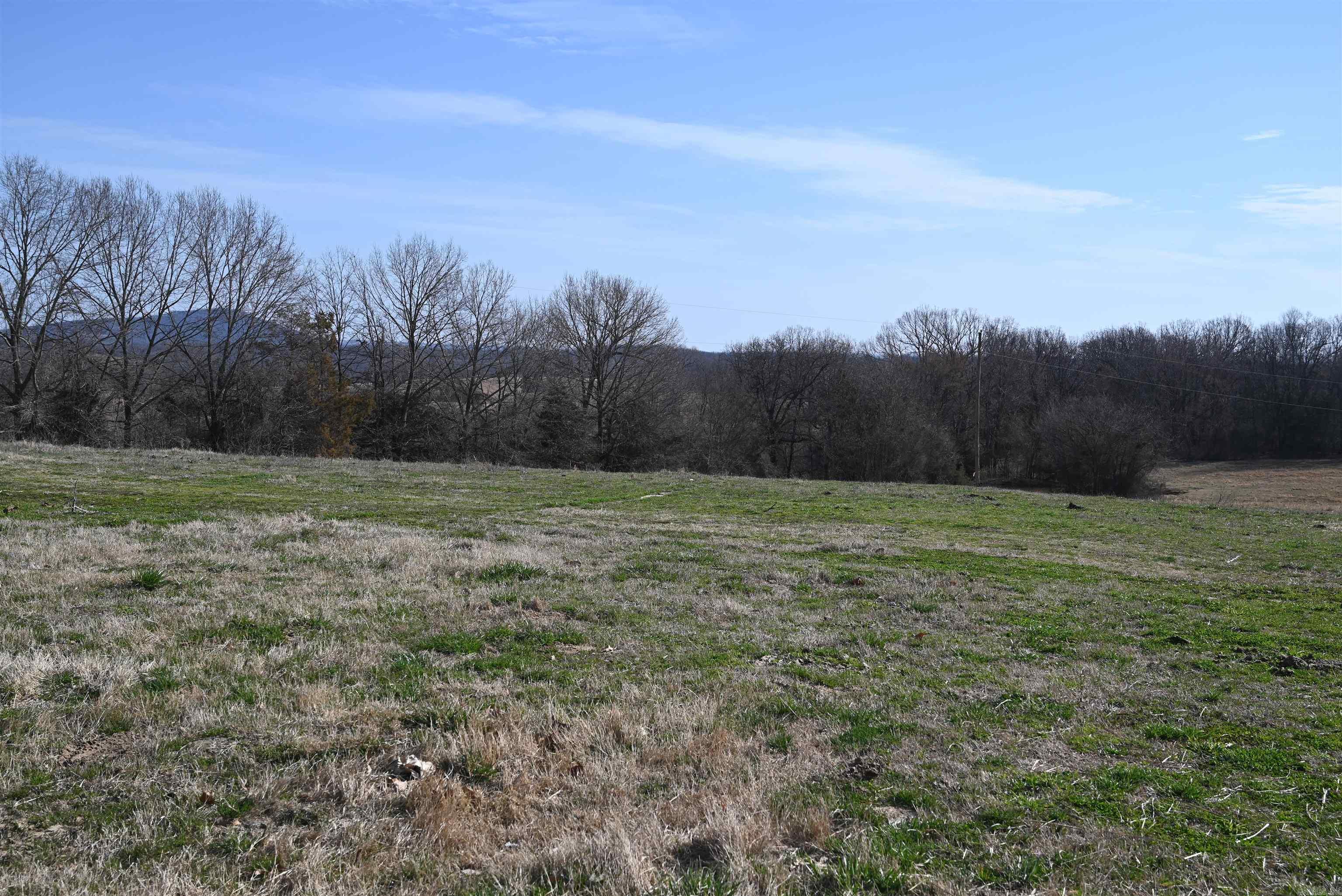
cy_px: 448
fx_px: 1380
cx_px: 671
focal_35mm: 37
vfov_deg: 36.0
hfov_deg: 51.9
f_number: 7.1
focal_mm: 37
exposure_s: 1/400
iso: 100
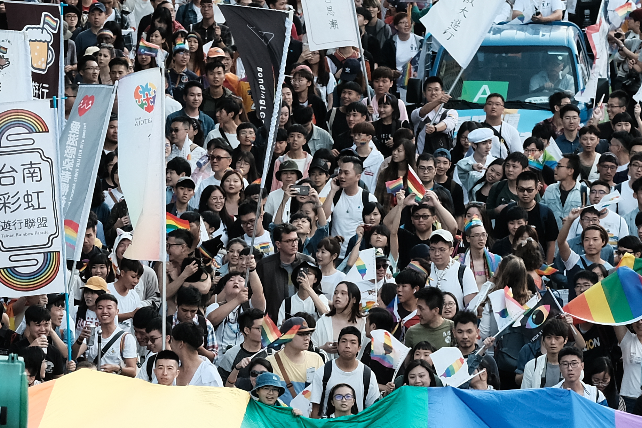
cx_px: 90
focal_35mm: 439
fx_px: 7828
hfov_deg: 4.7
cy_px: 665
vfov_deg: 3.1
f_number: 5.6
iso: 800
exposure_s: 1/350
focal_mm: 90
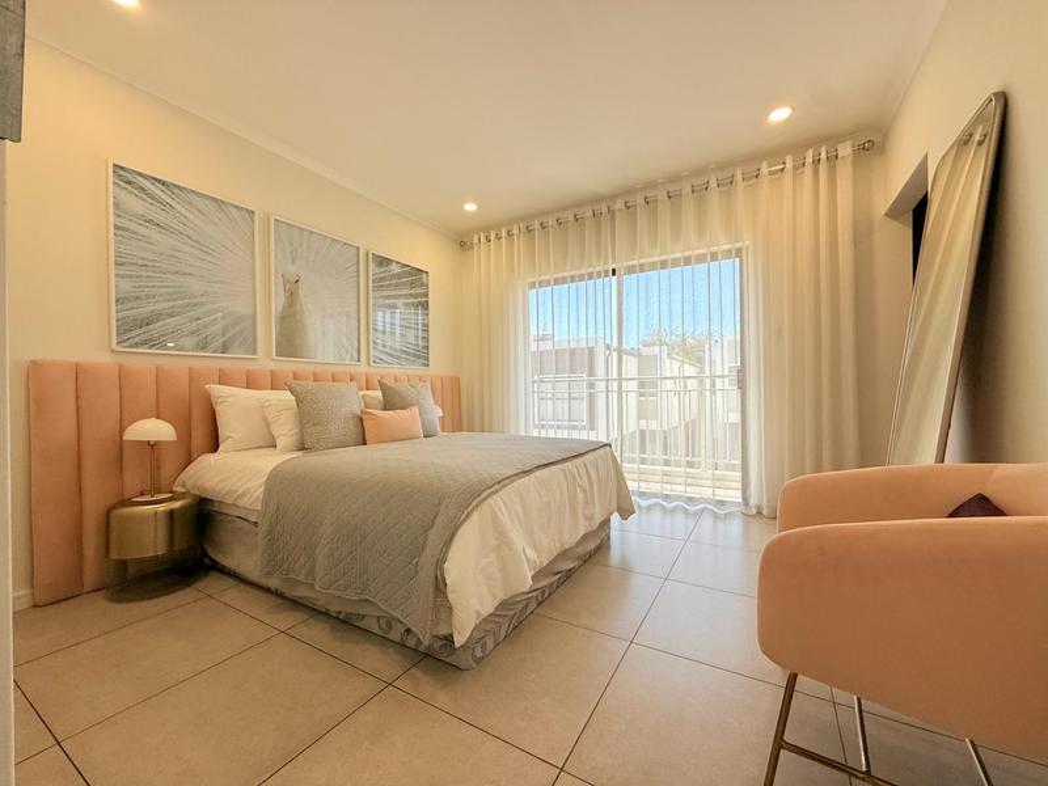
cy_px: 393
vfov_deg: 85.7
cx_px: 524
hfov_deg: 102.1
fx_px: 424
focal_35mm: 14
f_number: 2.2
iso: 50
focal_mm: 2.22
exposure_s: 1/313
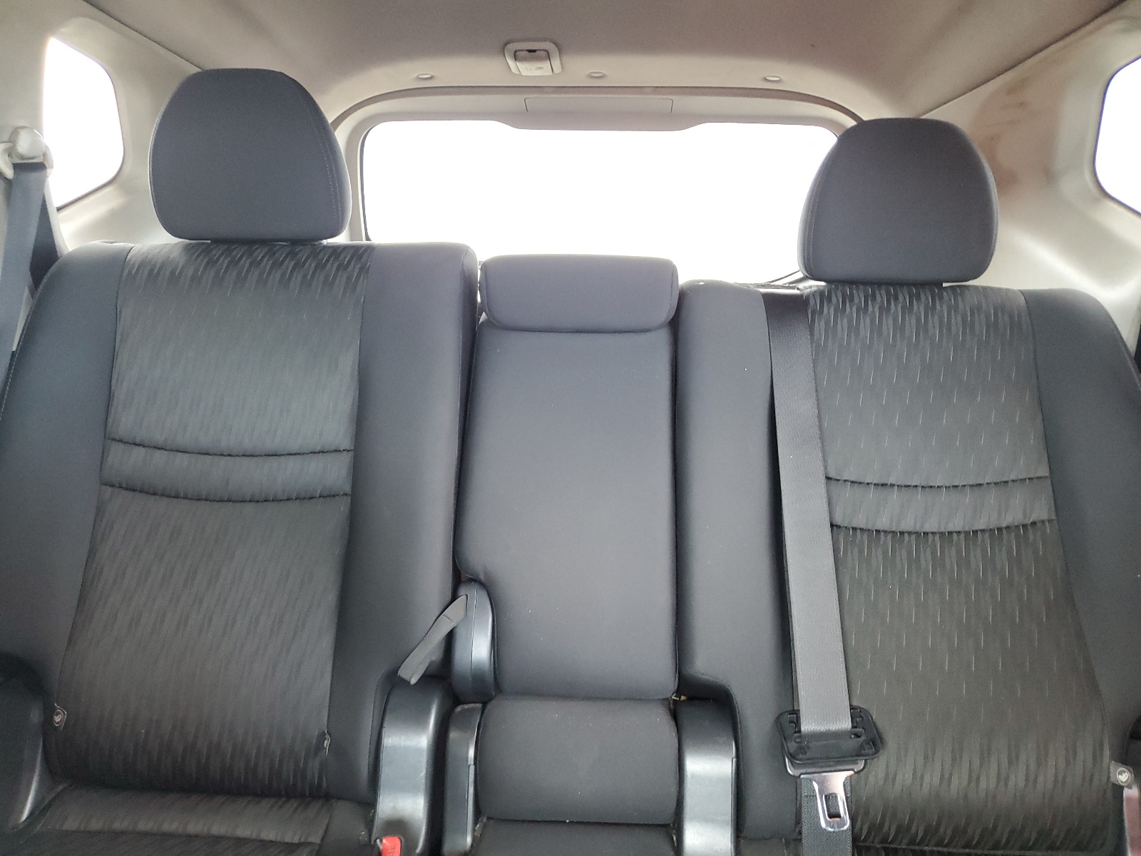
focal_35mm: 26
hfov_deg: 67.3
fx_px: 857
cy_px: 428
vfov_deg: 53.1
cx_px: 570
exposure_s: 1/40
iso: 346
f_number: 1.5
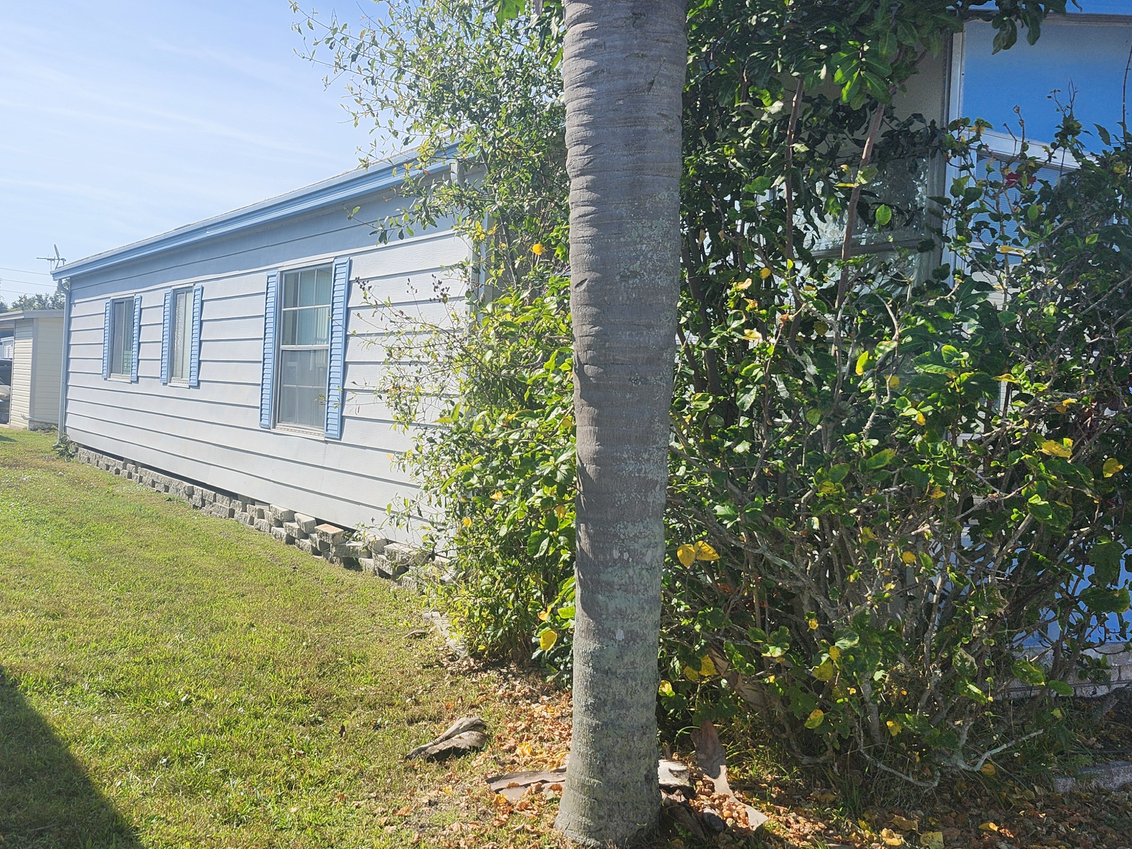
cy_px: 391
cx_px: 451
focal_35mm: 37
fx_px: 1210
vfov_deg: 38.6
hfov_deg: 49.8
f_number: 1.8
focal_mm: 5.54
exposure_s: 1/1941
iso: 25
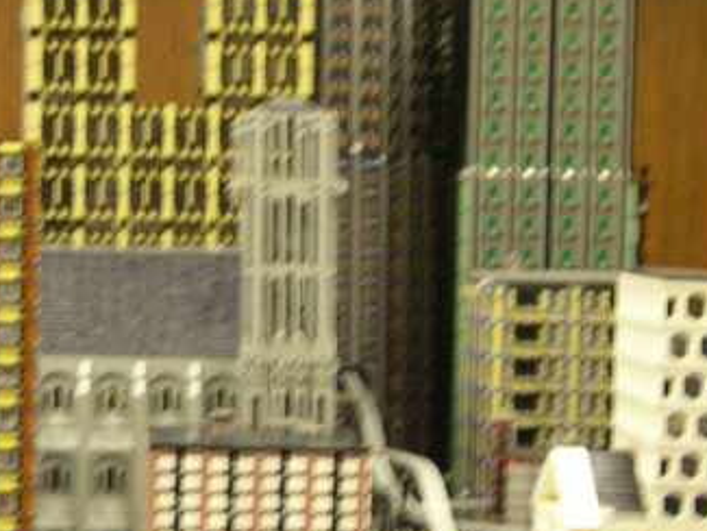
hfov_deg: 15.3
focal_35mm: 128
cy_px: 346
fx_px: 2615
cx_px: 146
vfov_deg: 11.6
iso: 400
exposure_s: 1/8
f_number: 3.2
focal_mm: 11.1
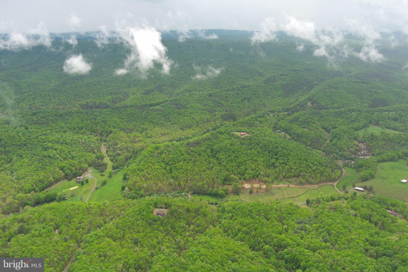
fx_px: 329
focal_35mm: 29
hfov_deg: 63.7
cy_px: 136
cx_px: 204
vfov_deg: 45.0
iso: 100
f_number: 2.8
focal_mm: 10.57
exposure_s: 1/592
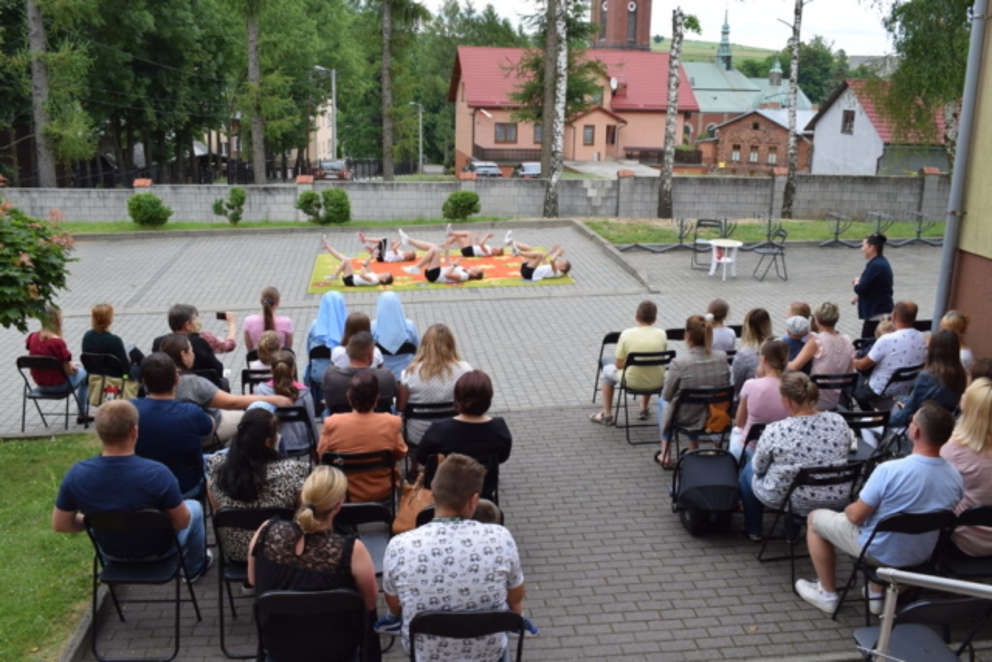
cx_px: 496
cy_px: 331
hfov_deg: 57.2
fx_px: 909
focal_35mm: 33
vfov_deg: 40.0
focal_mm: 22
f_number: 8
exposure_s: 1/250
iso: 360
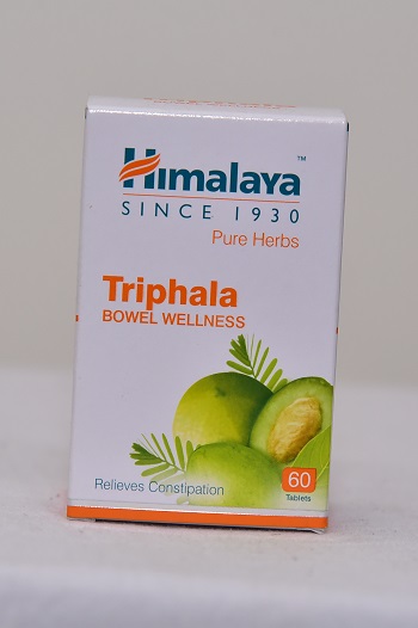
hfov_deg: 11.4
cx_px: 209
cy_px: 314
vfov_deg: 17.1
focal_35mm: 120
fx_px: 2093
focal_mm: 120
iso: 1600
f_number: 5.6
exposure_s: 1/160
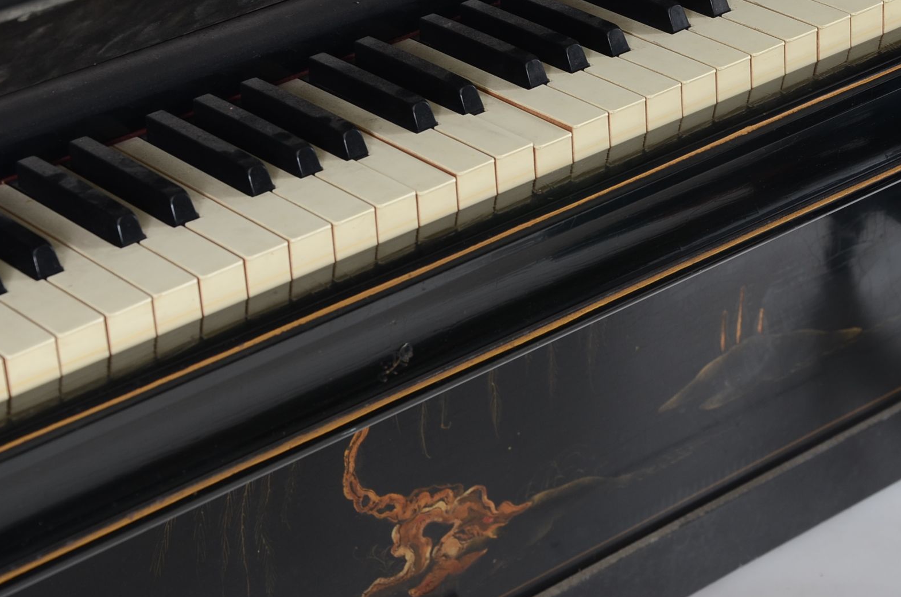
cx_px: 563
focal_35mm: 113
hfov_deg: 18.1
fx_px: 2822
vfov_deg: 12.0
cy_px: 145
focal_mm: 48
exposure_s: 1/100
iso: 160
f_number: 6.3
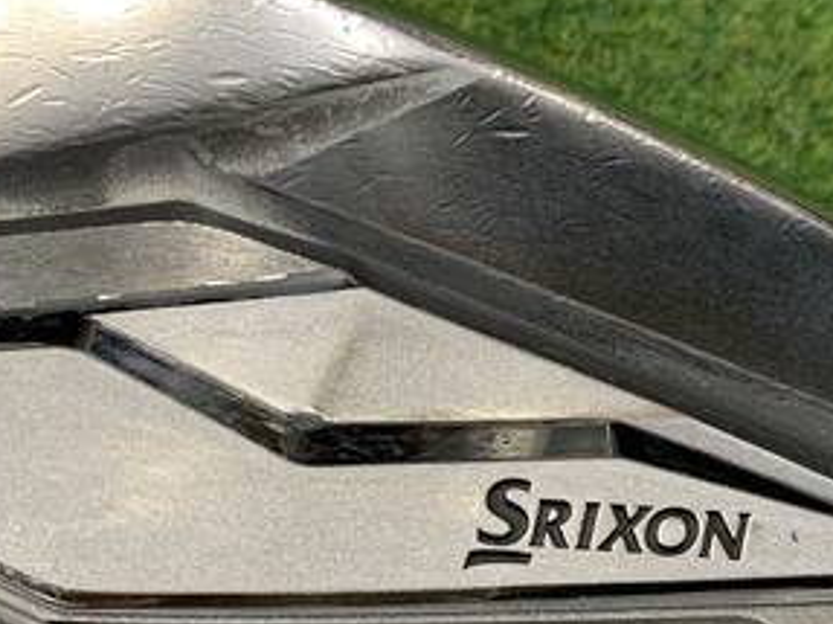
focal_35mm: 58
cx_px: 427
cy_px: 453
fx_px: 1395
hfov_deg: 33.2
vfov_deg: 25.0
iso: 125
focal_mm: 4.25
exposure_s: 1/60
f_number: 1.8
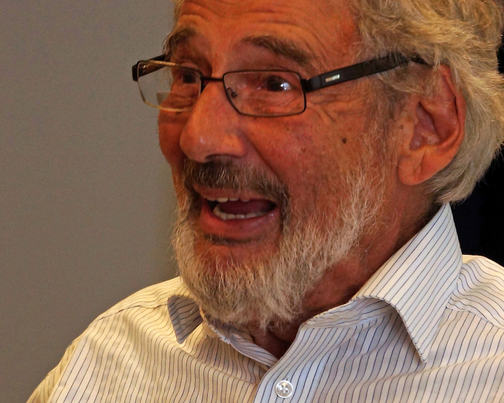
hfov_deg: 2.5
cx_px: 286
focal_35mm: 760
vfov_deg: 2.0
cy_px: 197
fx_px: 11337
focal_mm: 230
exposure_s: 1/60
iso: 400
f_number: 5.6
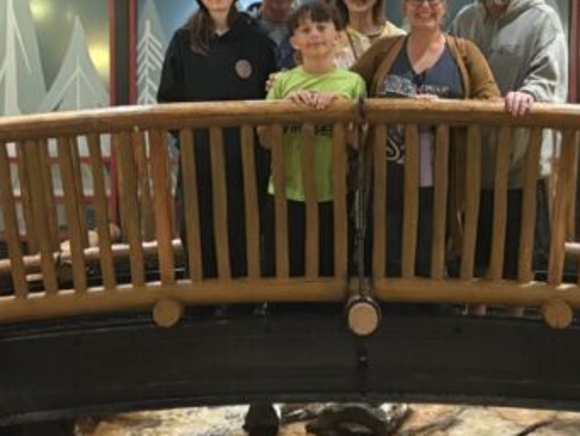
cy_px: 152
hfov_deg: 25.0
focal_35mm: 78
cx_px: 318
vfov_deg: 18.9
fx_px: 1307
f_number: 1.6
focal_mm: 5.96
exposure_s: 1/30
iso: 800
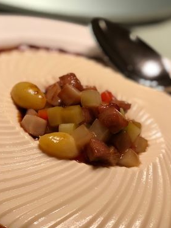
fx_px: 639
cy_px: 145
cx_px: 84
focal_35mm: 97
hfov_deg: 15.2
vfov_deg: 20.2
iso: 40
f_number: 2.4
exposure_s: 1/100
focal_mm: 6
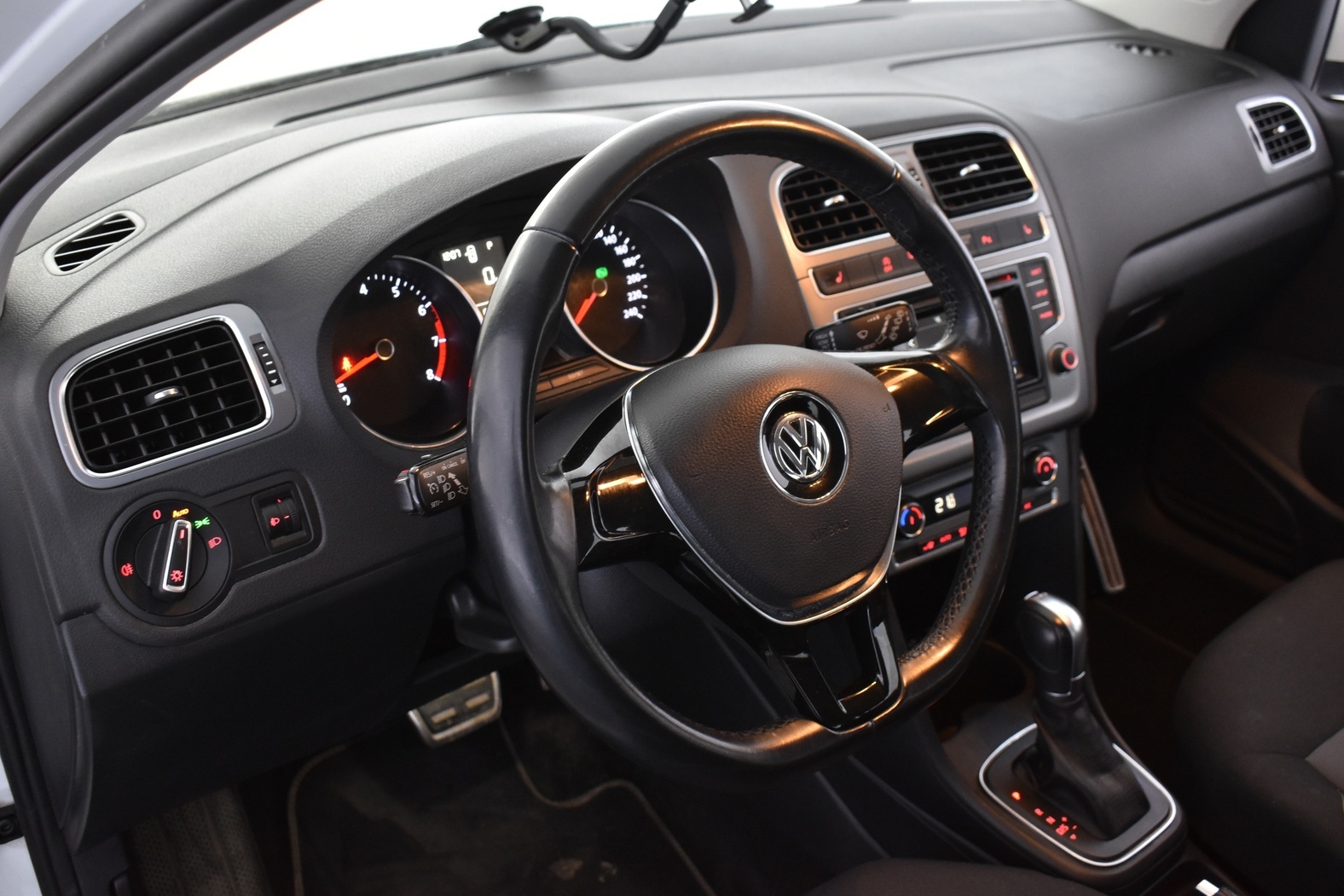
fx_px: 1381
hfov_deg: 51.9
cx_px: 658
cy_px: 460
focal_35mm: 37
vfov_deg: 35.9
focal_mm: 24
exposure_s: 1/13
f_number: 5
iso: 1250
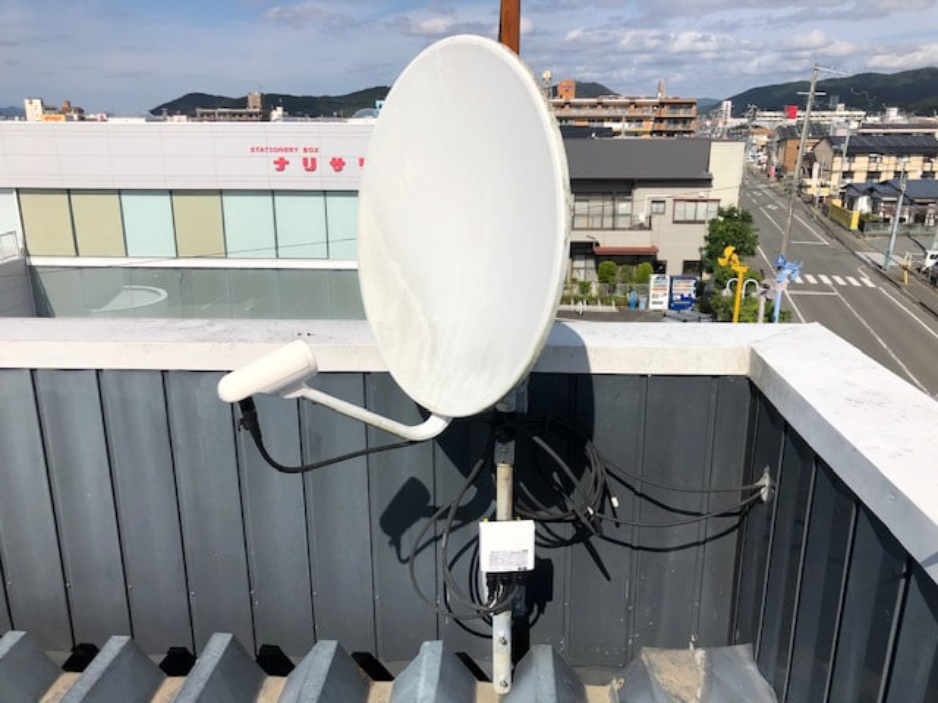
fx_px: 759
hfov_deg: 63.4
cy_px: 352
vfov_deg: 49.7
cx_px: 469
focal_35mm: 28
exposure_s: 1/5405
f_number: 1.8
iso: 25
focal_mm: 4
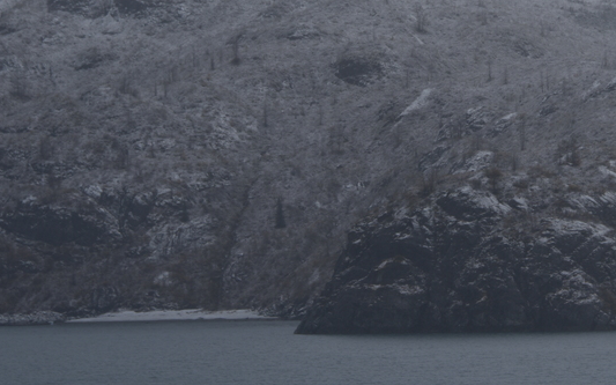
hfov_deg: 8.5
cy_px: -83
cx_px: 515
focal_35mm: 245
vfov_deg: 5.3
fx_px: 4113
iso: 100
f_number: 6.3
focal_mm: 100
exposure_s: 1/200
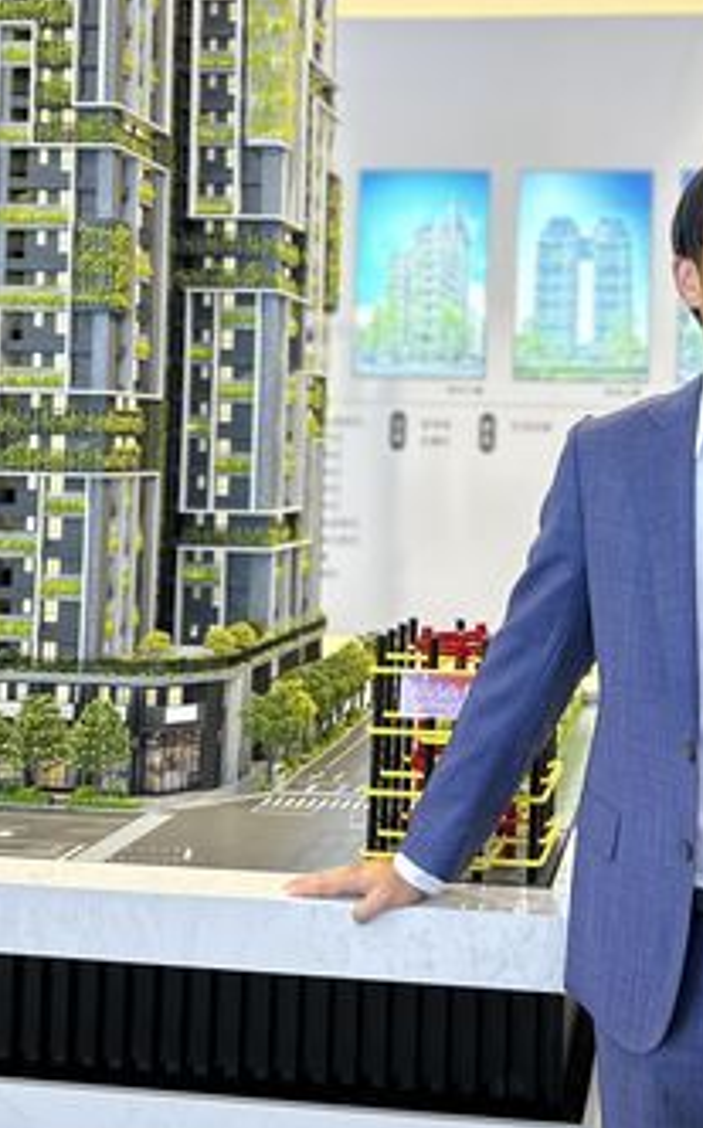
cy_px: 381
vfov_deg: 42.9
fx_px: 1413
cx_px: 526
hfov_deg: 27.6
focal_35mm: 46
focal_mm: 6.86
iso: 125
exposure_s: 1/120
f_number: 1.78
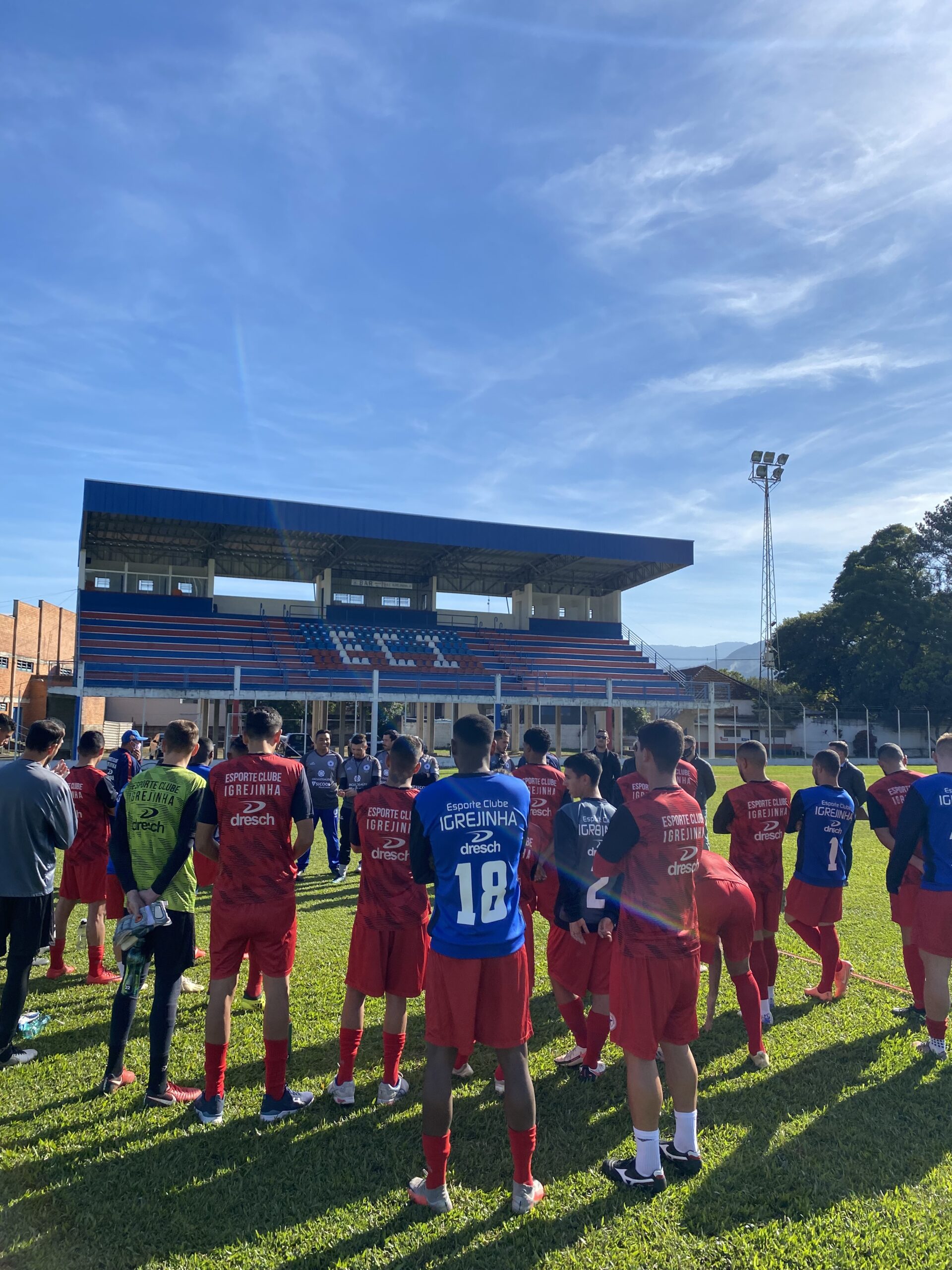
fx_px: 953
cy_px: 635
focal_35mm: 26
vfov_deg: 67.3
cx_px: 476
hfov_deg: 53.1
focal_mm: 4.25
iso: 32
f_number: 1.8
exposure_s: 1/2967
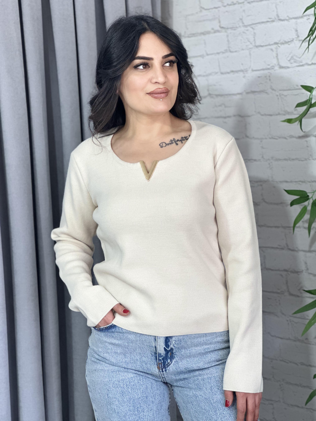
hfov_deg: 19.1
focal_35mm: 77
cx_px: 158
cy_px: 210
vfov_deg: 25.3
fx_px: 937
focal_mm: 9
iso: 125
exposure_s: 1/100
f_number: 2.8
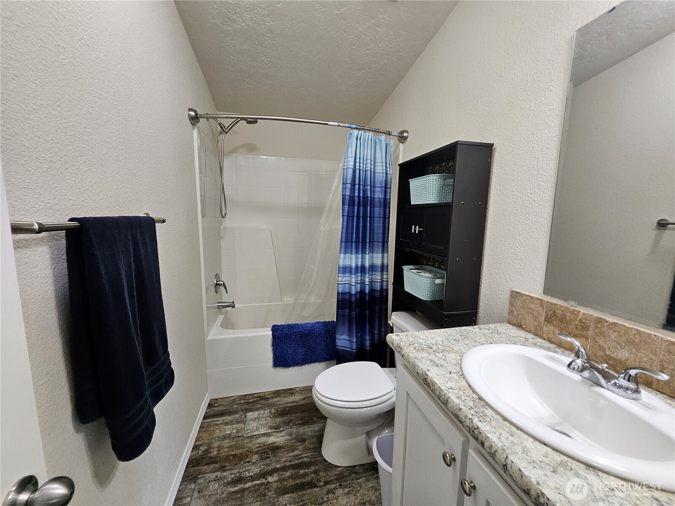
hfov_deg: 106.2
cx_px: 338
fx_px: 253
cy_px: 253
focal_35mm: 13
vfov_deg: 89.9
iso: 200
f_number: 2.2
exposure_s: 1/60
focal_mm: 1.74
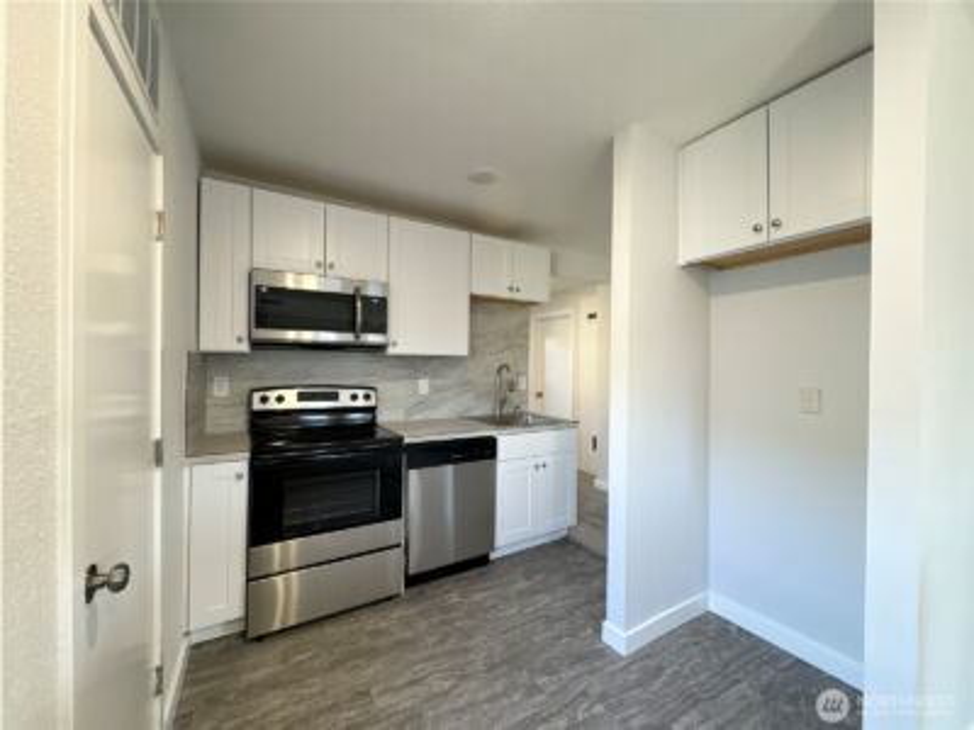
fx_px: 394
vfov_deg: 85.7
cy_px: 365
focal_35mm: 14
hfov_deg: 102.1
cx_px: 487
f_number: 2.2
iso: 160
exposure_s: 1/60
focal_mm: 2.22
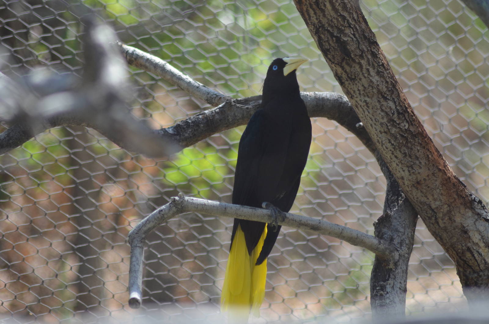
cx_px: 244
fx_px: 4677
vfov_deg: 4.0
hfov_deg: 6.0
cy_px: 162
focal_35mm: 345
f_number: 5
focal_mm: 230
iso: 640
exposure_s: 1/1000
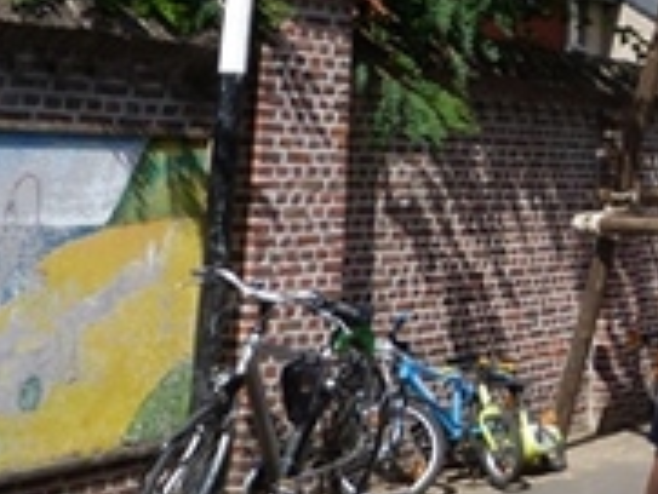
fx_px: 1579
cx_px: 1036
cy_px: -58
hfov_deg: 19.8
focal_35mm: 83
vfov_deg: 17.2
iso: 80
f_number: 5.6
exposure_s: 1/320
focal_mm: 4.5
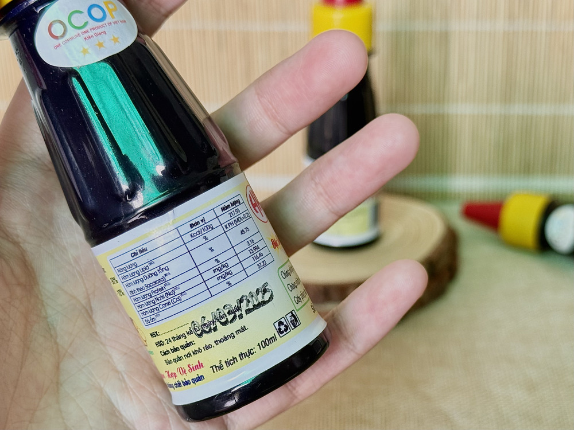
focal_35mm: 48
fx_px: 796
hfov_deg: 39.7
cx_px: 287
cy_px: 215
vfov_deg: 30.3
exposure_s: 1/82
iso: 100
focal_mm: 6.76
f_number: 1.78
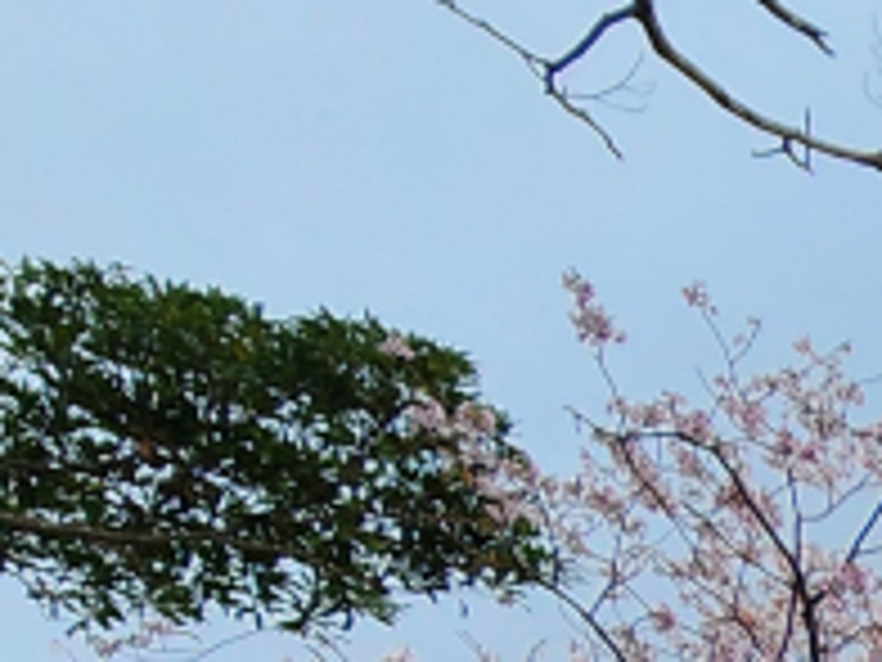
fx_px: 2166
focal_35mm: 85
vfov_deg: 15.1
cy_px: 1189
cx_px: 1984
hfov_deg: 15.5
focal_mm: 2.2
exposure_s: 1/120
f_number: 2.2
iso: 64
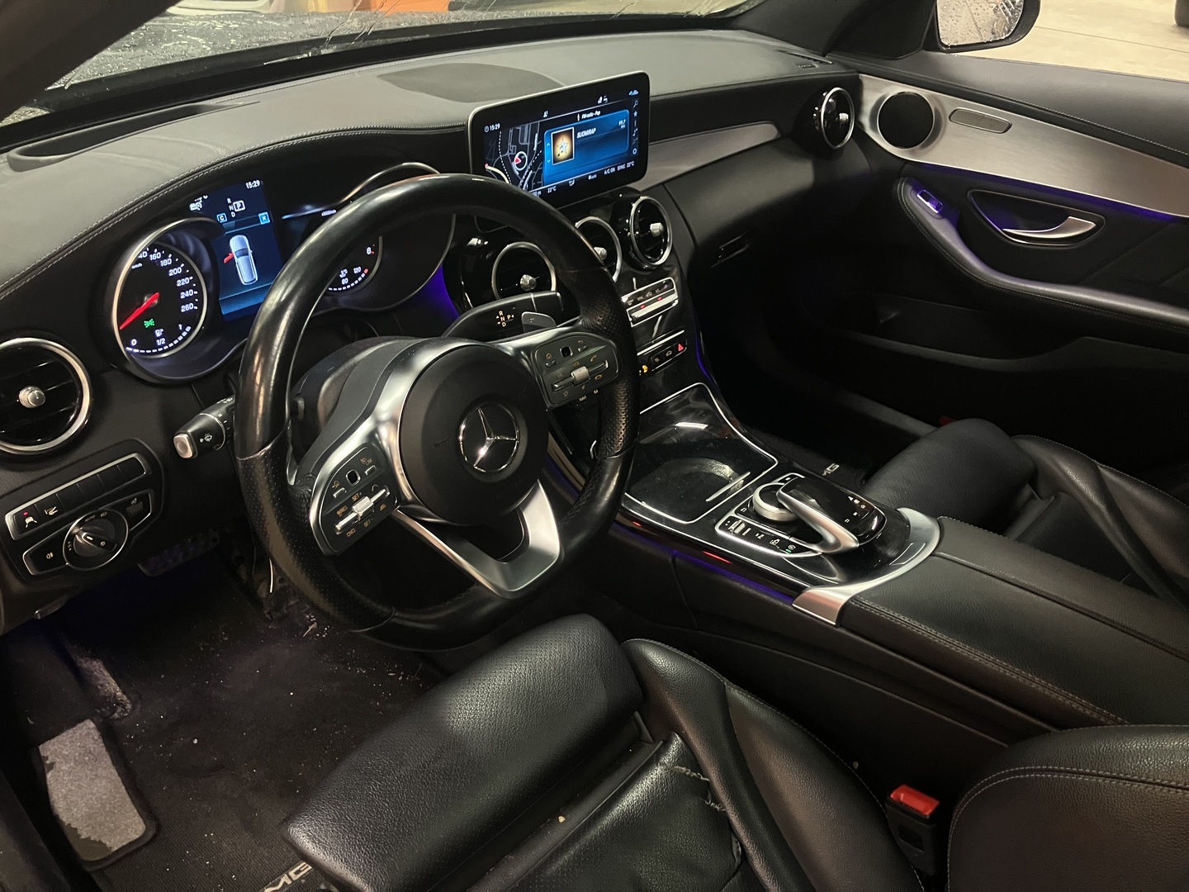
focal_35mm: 28
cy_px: 446
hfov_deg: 63.4
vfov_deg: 49.7
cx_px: 594
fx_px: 962
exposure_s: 1/25
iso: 320
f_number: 1.8
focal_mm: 3.99
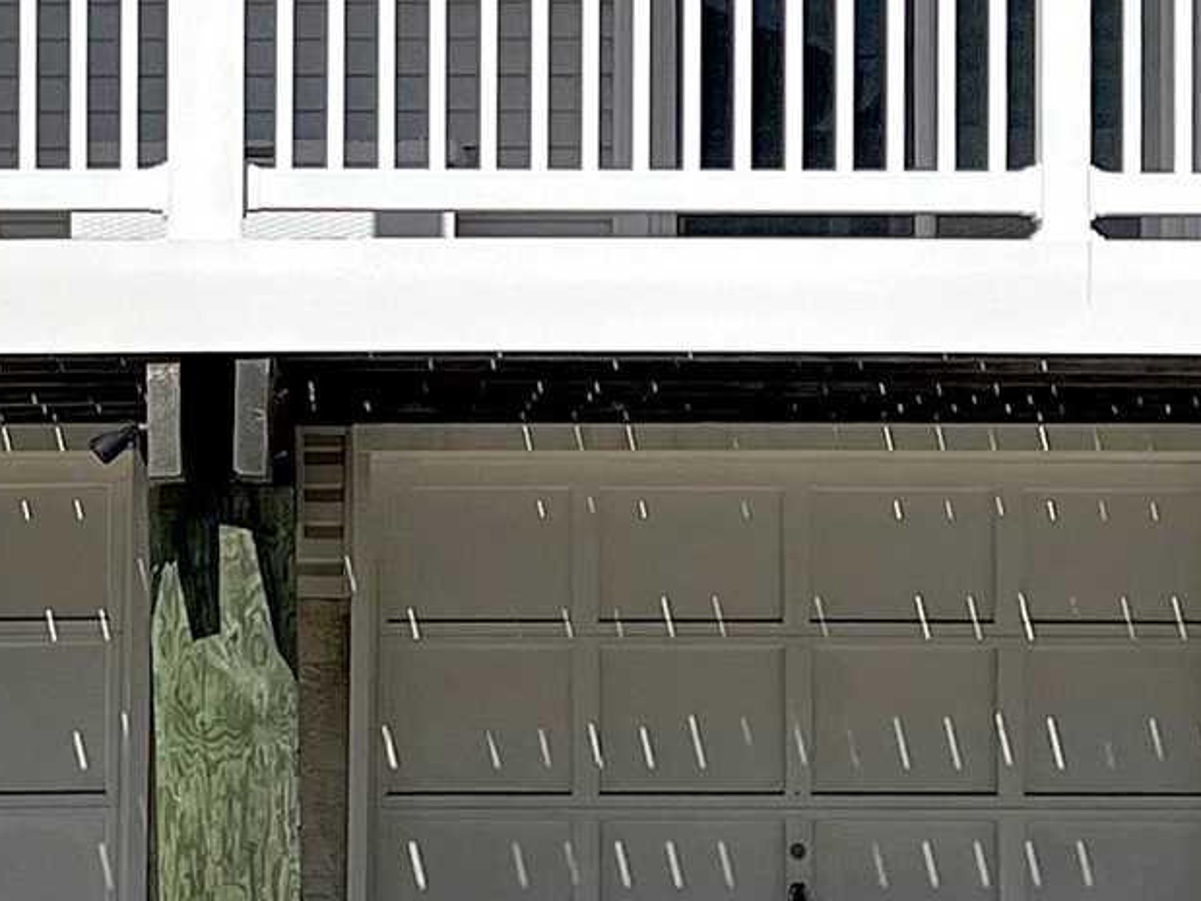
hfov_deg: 15.3
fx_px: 4475
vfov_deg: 11.3
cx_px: 444
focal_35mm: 129
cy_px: -202
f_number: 1.5
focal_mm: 5.7
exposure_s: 1/14286
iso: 50
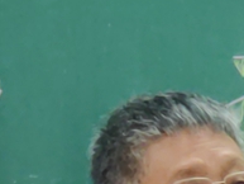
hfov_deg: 8.0
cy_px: 275
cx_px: 238
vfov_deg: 6.0
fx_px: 1728
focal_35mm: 245
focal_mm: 6.95
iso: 250
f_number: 2.44
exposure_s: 1/33
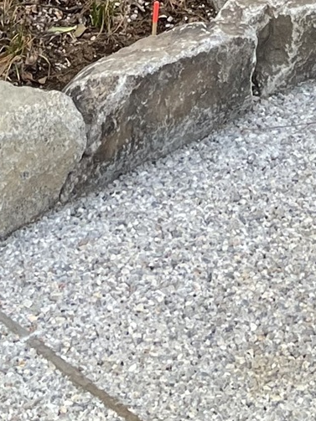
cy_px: -697
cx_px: 299
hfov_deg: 10.1
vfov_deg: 10.8
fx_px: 1778
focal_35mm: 146
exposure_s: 1/2024
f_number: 1.6
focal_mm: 5.1
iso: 50
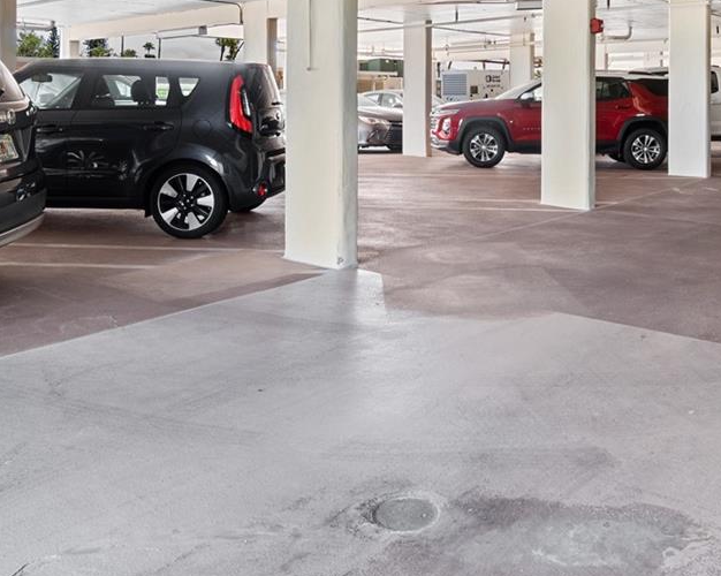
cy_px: 108
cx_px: 422
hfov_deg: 50.1
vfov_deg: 39.4
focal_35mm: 36
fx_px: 768
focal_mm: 10
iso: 250
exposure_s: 1/4
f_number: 8
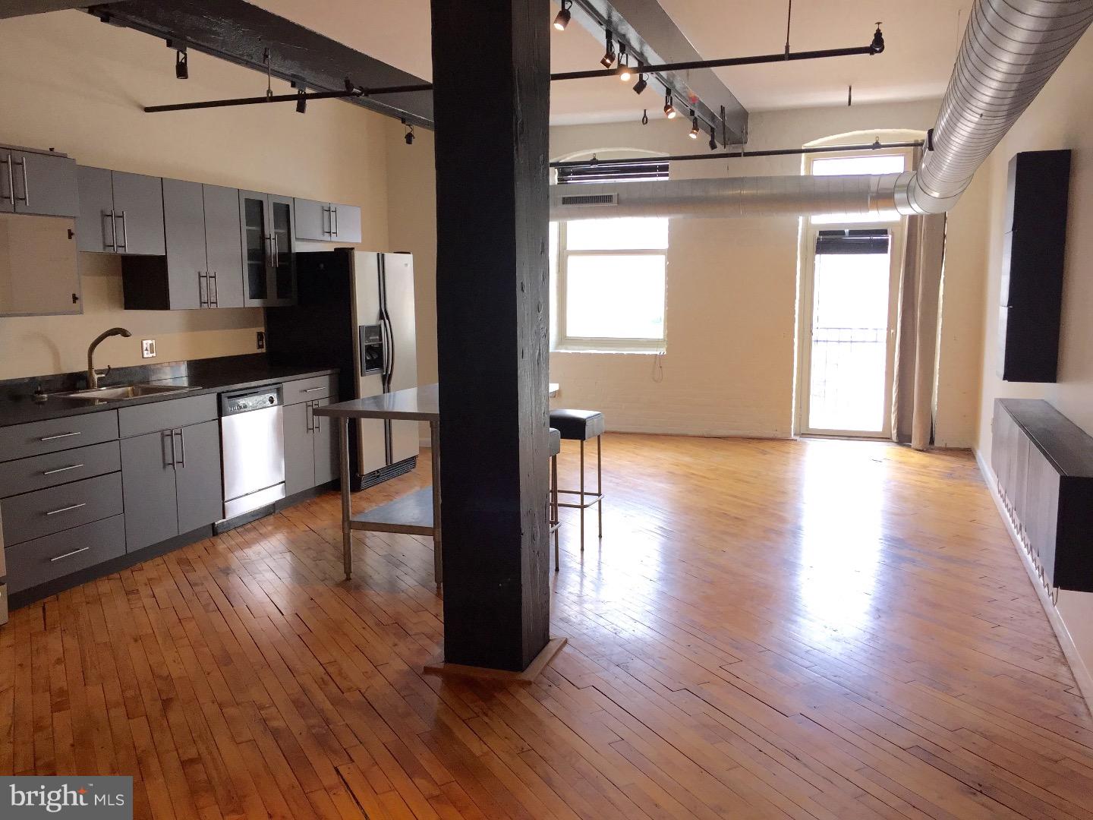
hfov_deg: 61.7
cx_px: 546
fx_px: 916
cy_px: 410
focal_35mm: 29
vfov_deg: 48.2
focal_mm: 4.15
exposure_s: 1/120
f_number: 2.2
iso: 64
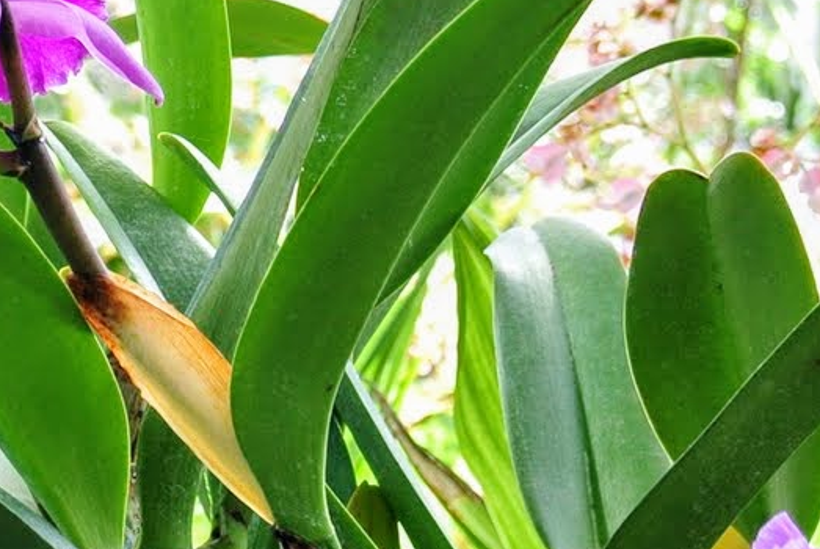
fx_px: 7228
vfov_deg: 4.3
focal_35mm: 317
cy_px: 556
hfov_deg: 6.4
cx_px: -254
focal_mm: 30
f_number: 3.8
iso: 100
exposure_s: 1/100
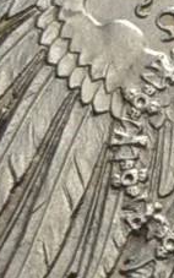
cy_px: 202
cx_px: 1200
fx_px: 4512
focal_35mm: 595
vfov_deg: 3.5
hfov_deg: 2.1
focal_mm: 36
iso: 400
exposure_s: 1/250
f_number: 14
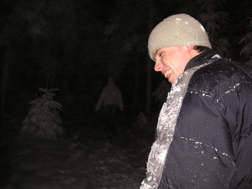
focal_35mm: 37
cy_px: 94
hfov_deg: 50.1
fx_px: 269
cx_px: 126
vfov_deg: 38.7
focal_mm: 6.1
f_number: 2.8
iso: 160
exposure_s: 1/45
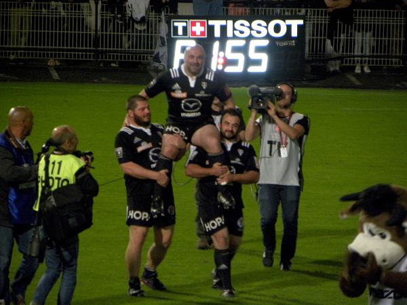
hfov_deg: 4.1
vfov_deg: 3.1
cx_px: 204
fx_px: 5655
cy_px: 152
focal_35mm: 481
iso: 400
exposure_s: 1/68.1
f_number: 5
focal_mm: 85.6
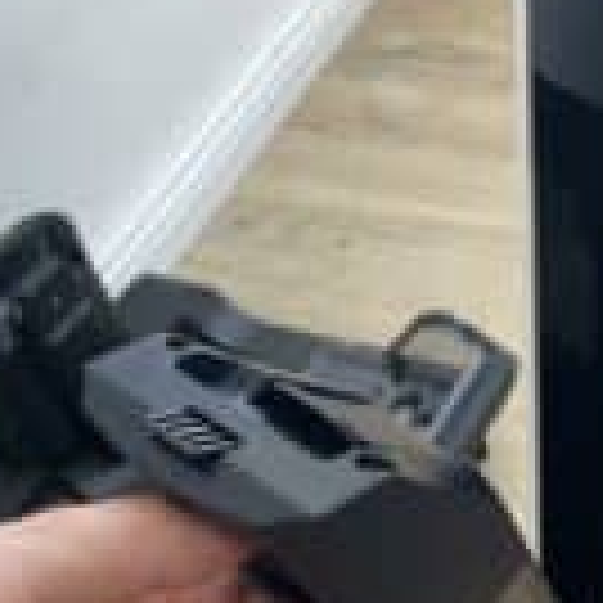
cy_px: 596
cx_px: 540
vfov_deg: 24.6
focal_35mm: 67
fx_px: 1320
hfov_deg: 25.0
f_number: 1.6
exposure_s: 1/121
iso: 100
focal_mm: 4.2
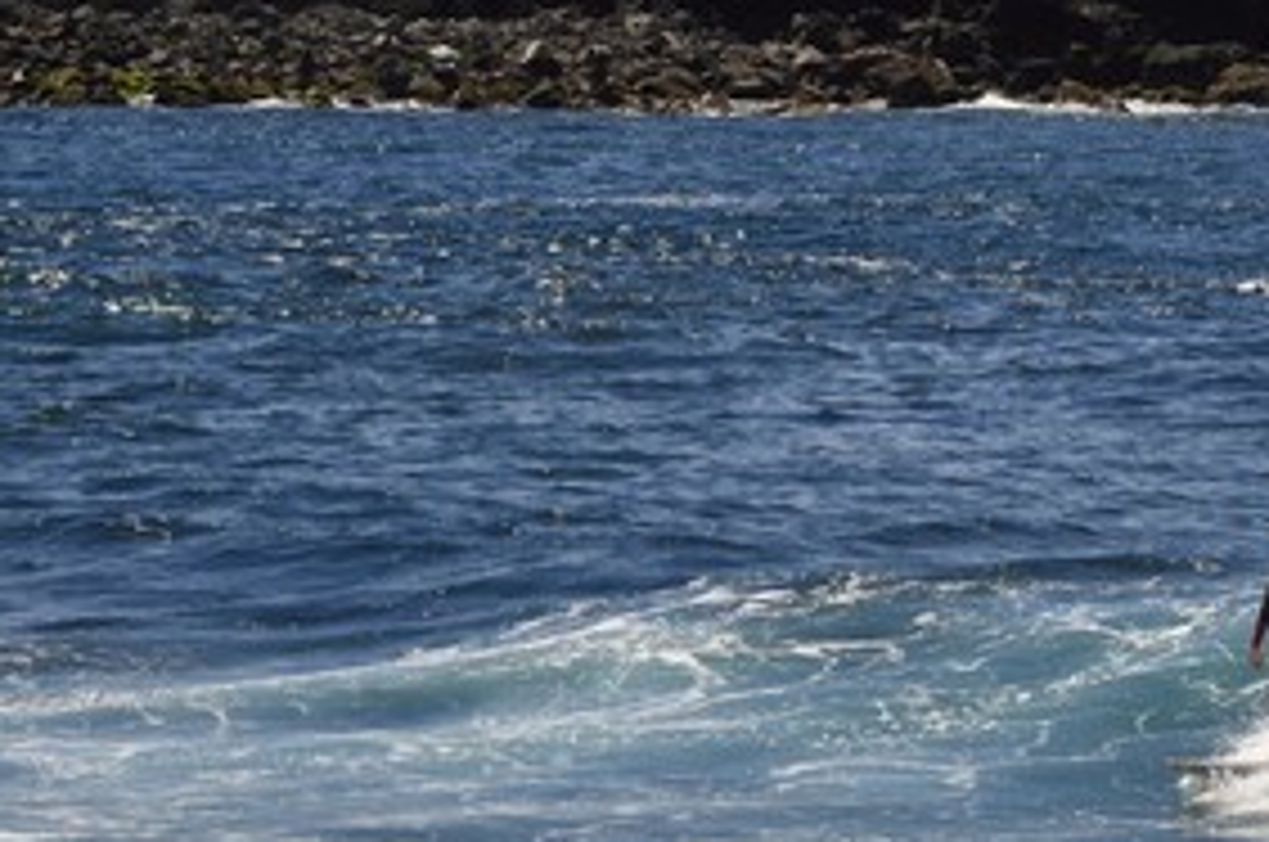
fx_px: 10522
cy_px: 306
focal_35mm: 299
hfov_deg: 6.9
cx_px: 866
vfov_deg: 4.6
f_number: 16
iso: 200
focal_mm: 200
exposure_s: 1/400
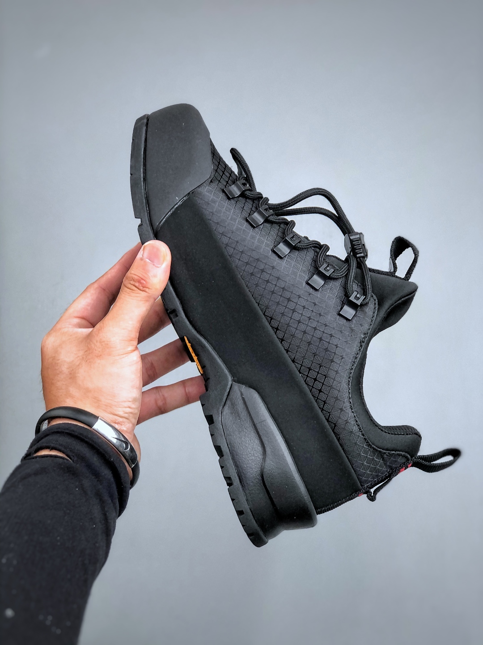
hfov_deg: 25.7
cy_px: 322
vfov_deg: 33.8
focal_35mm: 57
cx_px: 242
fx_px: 1060
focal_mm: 6.6
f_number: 2.8
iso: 20
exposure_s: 1/33
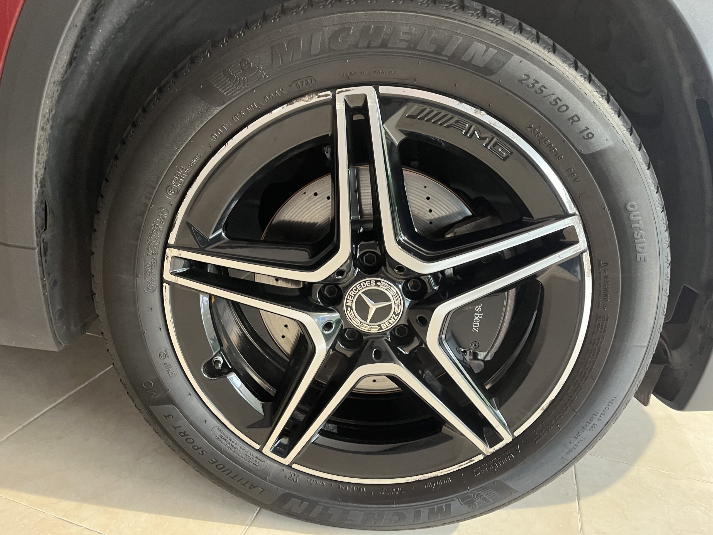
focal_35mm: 26
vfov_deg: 53.1
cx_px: 356
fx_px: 536
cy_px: 268
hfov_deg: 67.3
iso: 250
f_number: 1.6
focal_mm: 5.1
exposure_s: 1/50
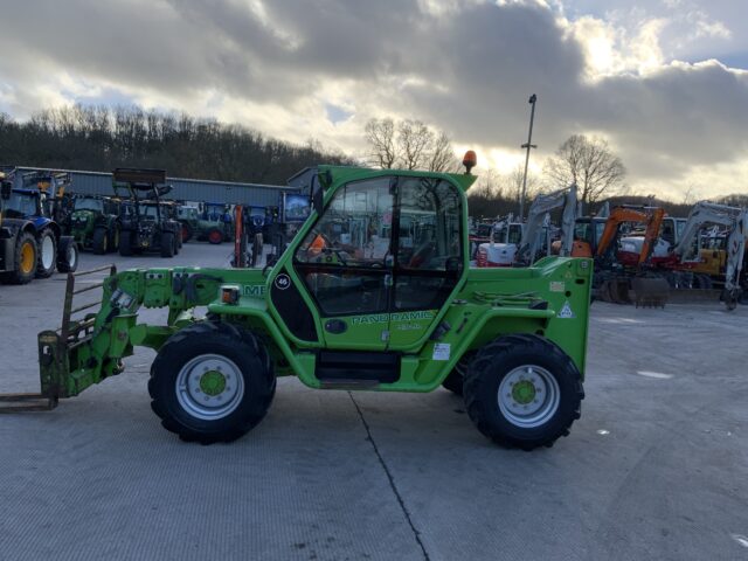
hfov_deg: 61.7
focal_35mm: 29
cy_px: 280
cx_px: 374
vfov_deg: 48.2
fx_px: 627
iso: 16
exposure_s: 1/1121
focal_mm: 3
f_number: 1.8
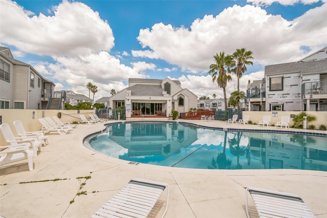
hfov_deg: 100.4
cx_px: 164
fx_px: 136
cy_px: 109
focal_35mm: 15
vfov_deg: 77.3
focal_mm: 10
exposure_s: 1/1250
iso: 160
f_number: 8
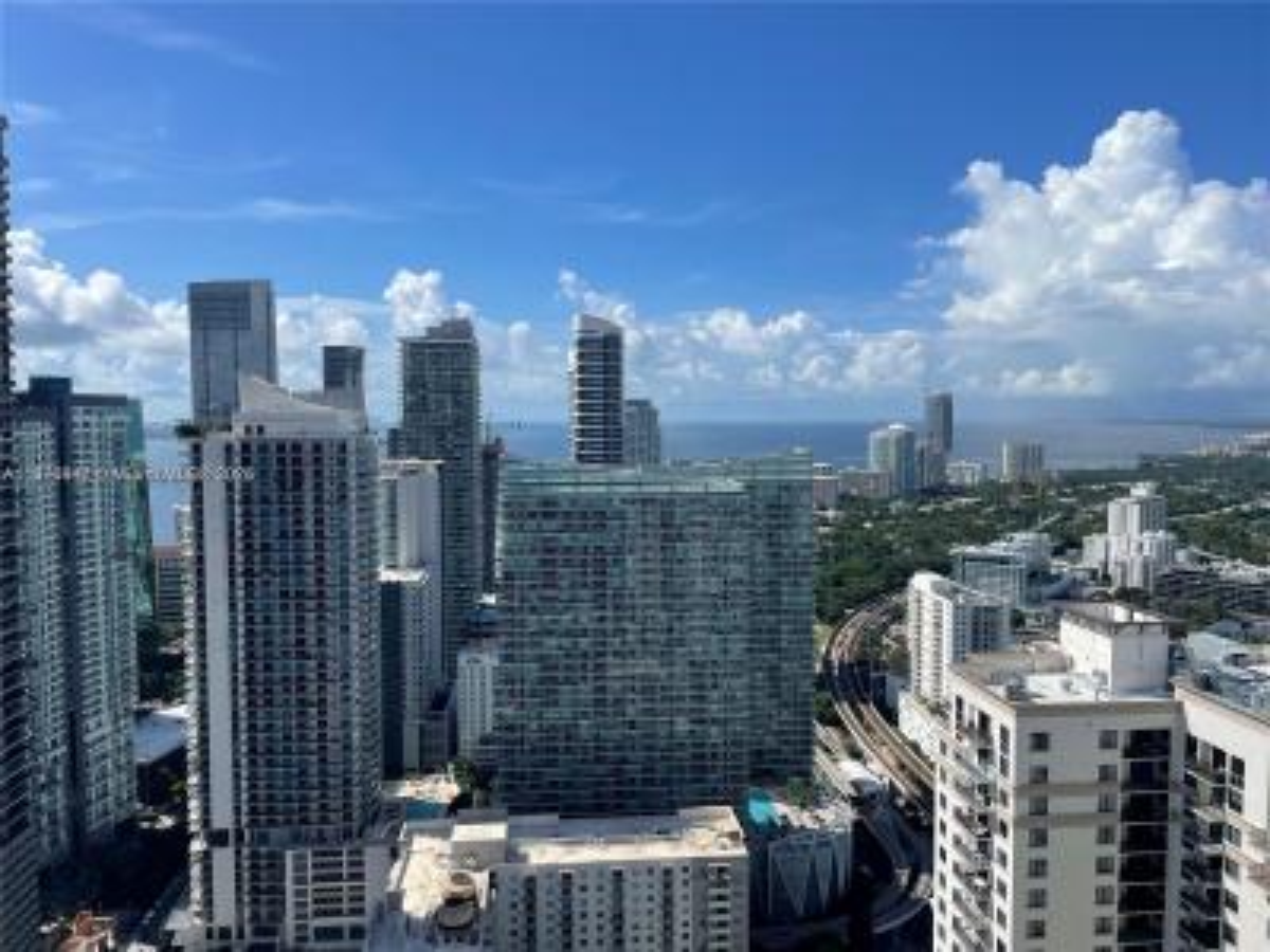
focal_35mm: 26
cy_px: 476
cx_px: 635
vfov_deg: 53.1
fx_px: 954
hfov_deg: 67.3
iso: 32
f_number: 1.6
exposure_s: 1/5291
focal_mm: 4.2
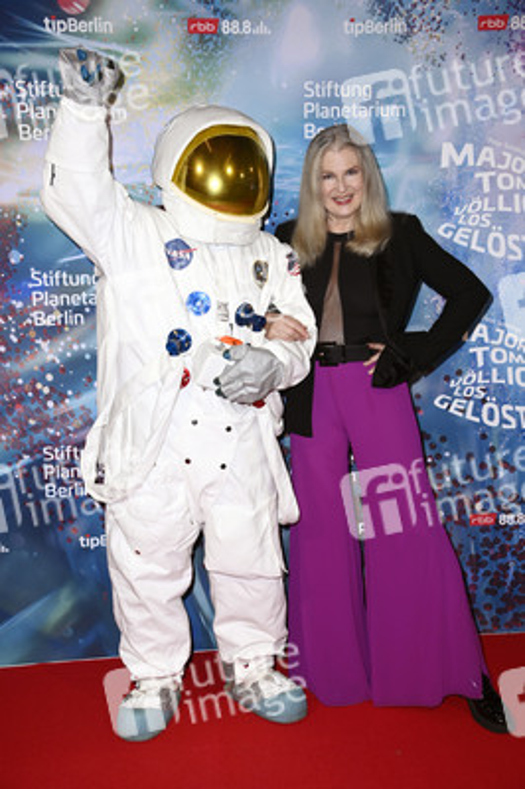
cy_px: 394
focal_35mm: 44
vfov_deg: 44.5
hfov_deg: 30.5
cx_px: 262
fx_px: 964
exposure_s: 1/160
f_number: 5.6
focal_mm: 44
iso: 640
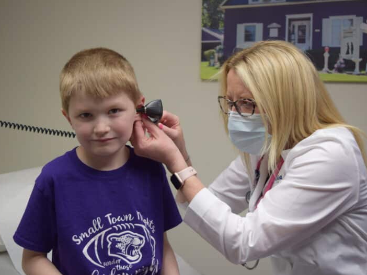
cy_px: 138
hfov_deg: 41.2
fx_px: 488
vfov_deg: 31.5
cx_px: 185
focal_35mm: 46
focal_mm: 28
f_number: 4.5
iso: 400
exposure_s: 1/80
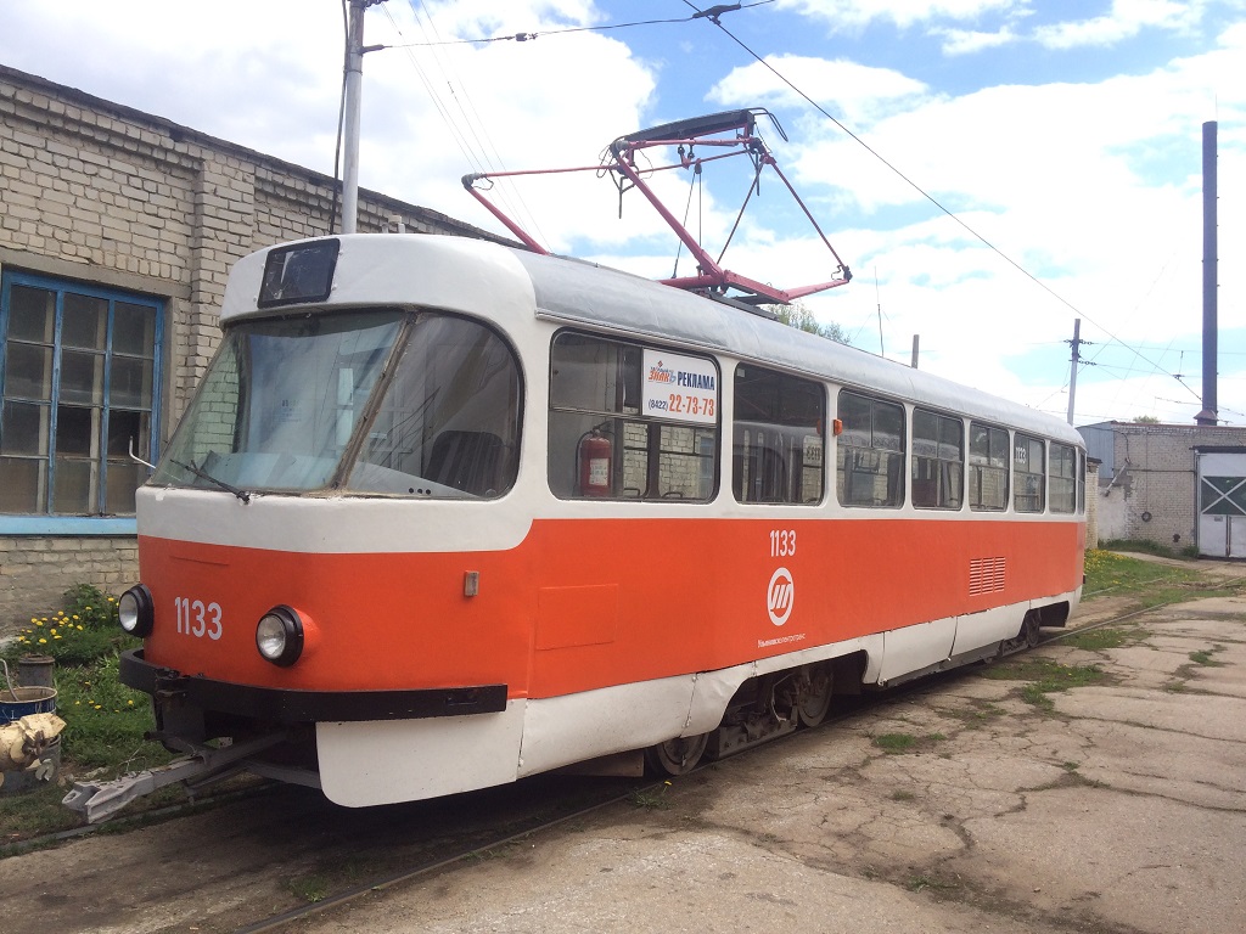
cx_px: 623
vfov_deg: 48.2
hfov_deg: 61.7
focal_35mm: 29
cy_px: 467
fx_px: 1044
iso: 32
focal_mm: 4.15
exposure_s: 1/1208
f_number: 2.2
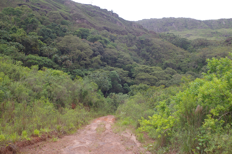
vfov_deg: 36.8
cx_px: 116
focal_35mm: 36
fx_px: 232
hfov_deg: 53.2
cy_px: 77
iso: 200
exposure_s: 1/180
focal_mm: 24
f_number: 4.5
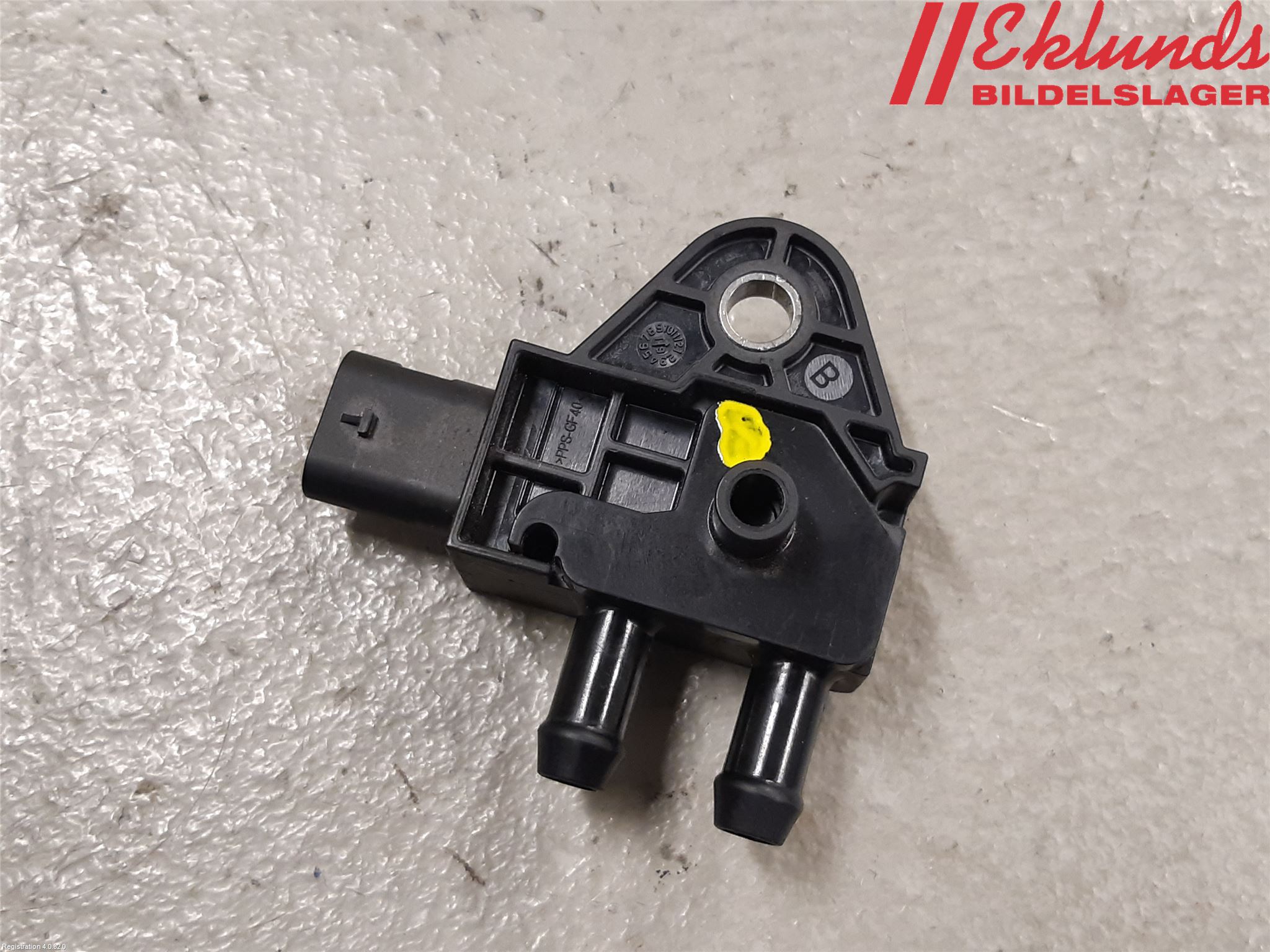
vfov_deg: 53.1
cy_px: 476
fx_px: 954
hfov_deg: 67.3
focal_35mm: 26
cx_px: 635
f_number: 1.7
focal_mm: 3.93
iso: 160
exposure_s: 1/50
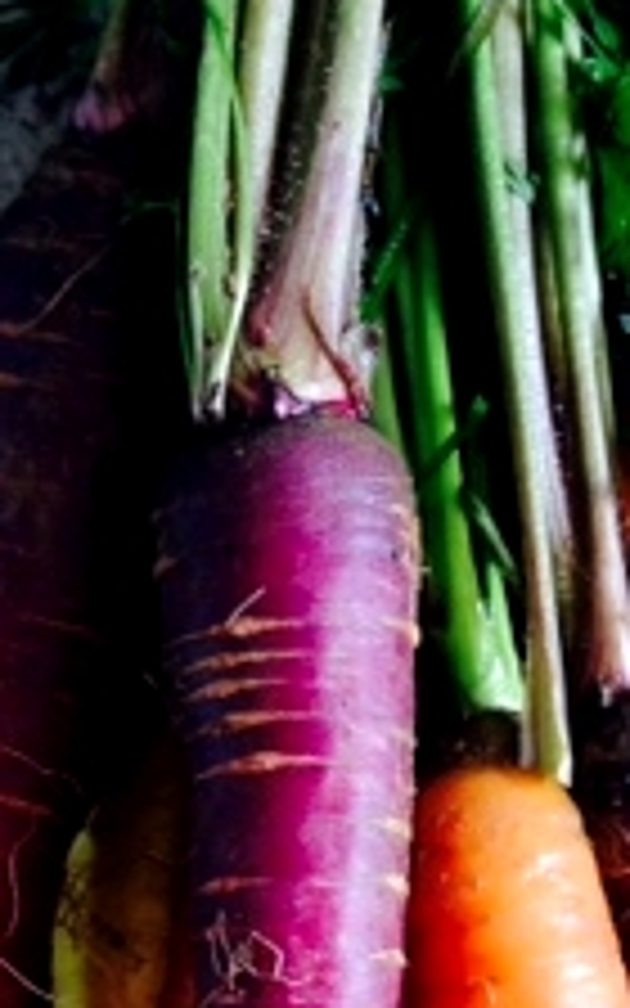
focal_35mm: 100
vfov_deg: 20.0
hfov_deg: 13.0
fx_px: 2747
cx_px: 522
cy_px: 1048
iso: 50
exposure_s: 1/30
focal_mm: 4.12
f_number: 2.4
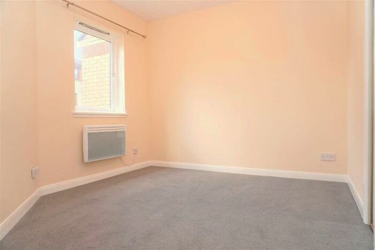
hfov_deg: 73.7
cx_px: 188
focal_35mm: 24
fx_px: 250
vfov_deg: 53.2
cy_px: 125
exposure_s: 1/40
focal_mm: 16
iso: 320
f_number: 4.5
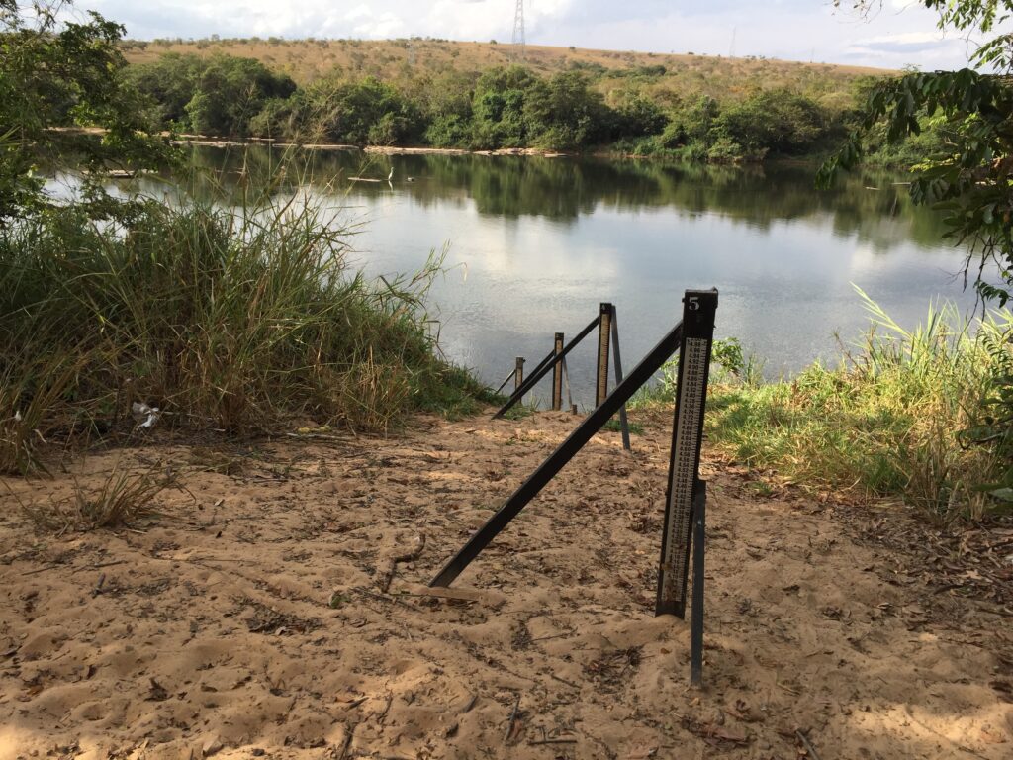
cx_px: 506
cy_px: 380
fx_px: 849
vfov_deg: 48.2
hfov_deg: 61.7
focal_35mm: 29
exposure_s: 1/860
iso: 32
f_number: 2.2
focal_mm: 4.15
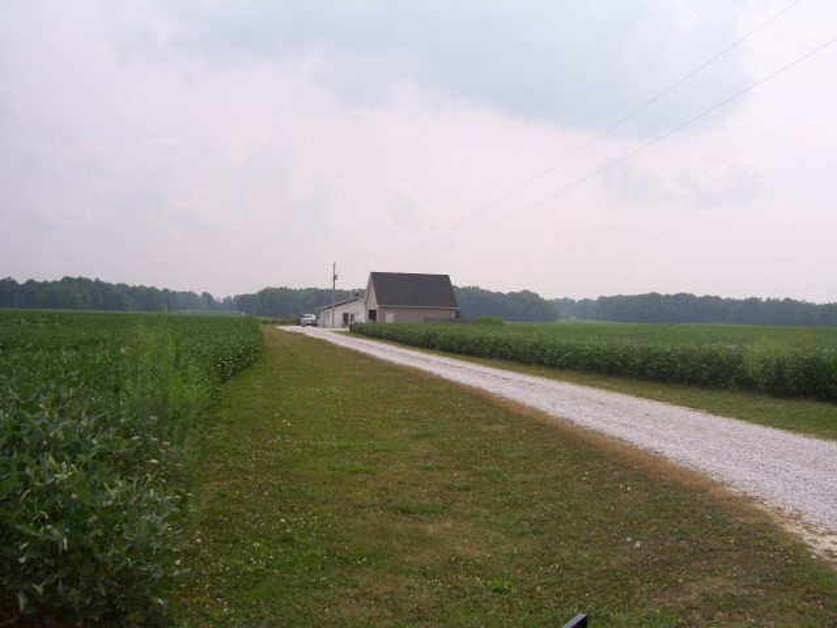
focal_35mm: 36
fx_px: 870
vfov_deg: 39.7
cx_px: 418
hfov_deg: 51.4
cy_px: 314
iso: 80
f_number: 4.8
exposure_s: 1/1000
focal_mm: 6
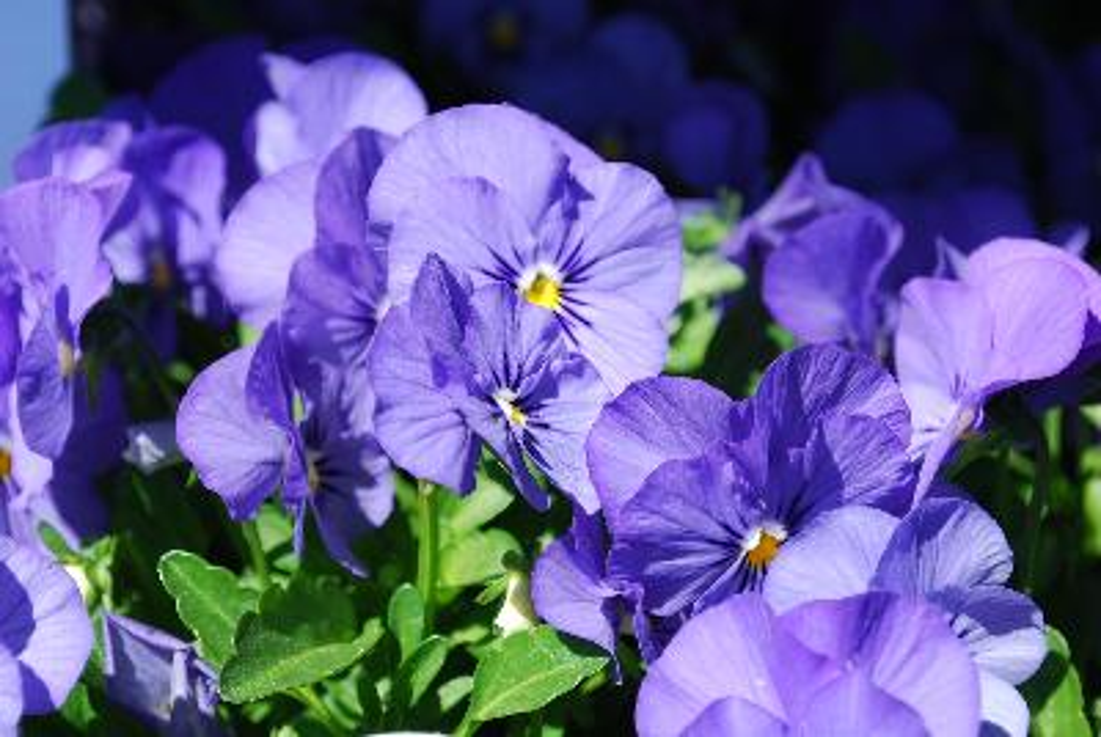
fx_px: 2527
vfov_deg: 16.6
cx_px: 550
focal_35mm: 82
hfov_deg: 24.6
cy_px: 368
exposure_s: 1/125
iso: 100
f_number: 8
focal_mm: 55
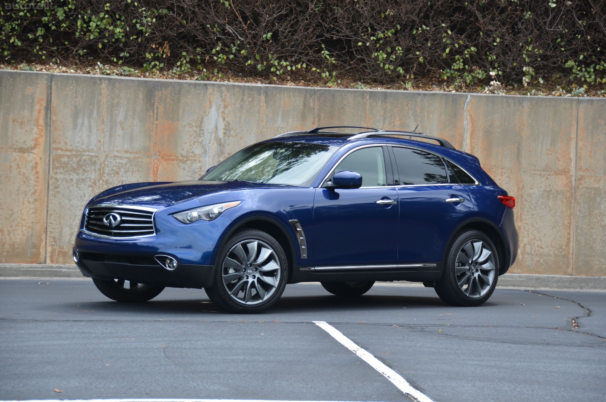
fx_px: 2066
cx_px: 303
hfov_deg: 16.7
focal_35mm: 123
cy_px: 201
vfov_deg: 11.1
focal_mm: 82
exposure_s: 1/1000
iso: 640
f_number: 5
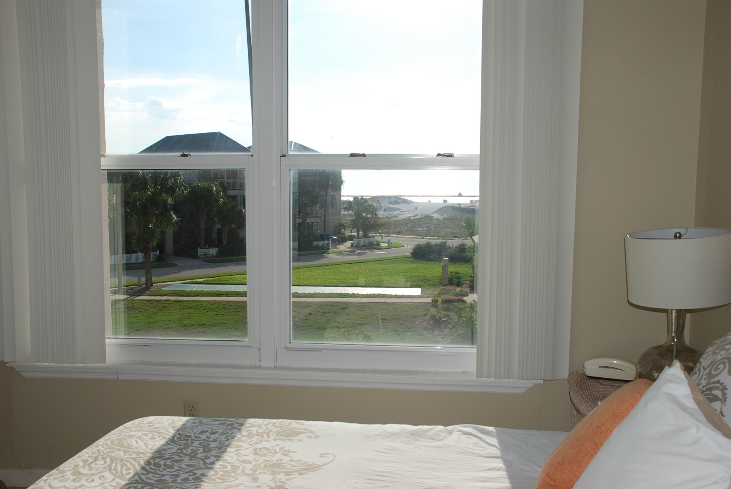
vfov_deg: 40.1
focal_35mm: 33
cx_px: 366
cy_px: 244
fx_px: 671
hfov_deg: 57.2
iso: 100
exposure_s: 1/200
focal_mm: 22
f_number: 8
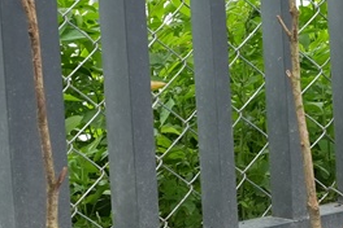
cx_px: 650
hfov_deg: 5.0
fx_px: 3887
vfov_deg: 3.4
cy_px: 168
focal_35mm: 408
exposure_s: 1/800
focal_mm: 70
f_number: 8
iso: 1600
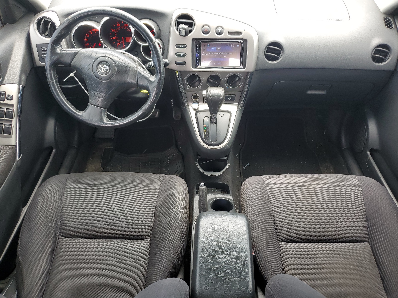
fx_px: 299
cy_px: 149
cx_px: 199
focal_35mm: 26
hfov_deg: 67.3
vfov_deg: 53.1
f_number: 1.5
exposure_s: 1/139
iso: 50
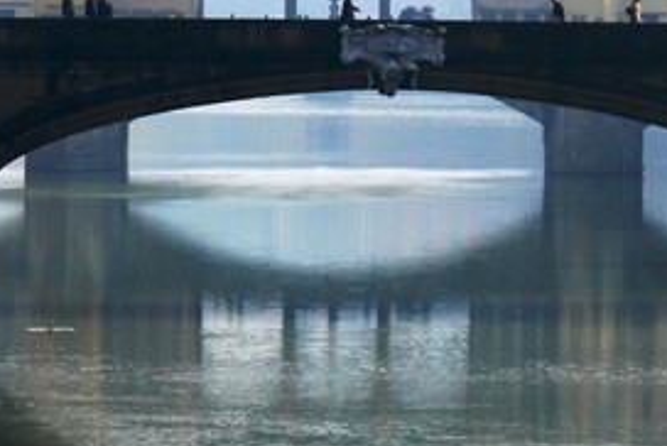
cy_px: 161
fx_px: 7048
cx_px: 392
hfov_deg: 5.4
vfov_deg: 3.6
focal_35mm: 380
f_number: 5.6
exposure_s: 1/400
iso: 80
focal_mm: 42
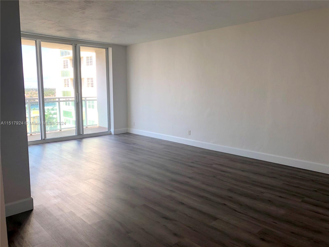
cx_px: 164
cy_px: 124
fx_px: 266
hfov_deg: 63.4
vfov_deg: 49.7
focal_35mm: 28
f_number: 1.8
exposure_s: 1/120
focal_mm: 4
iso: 50
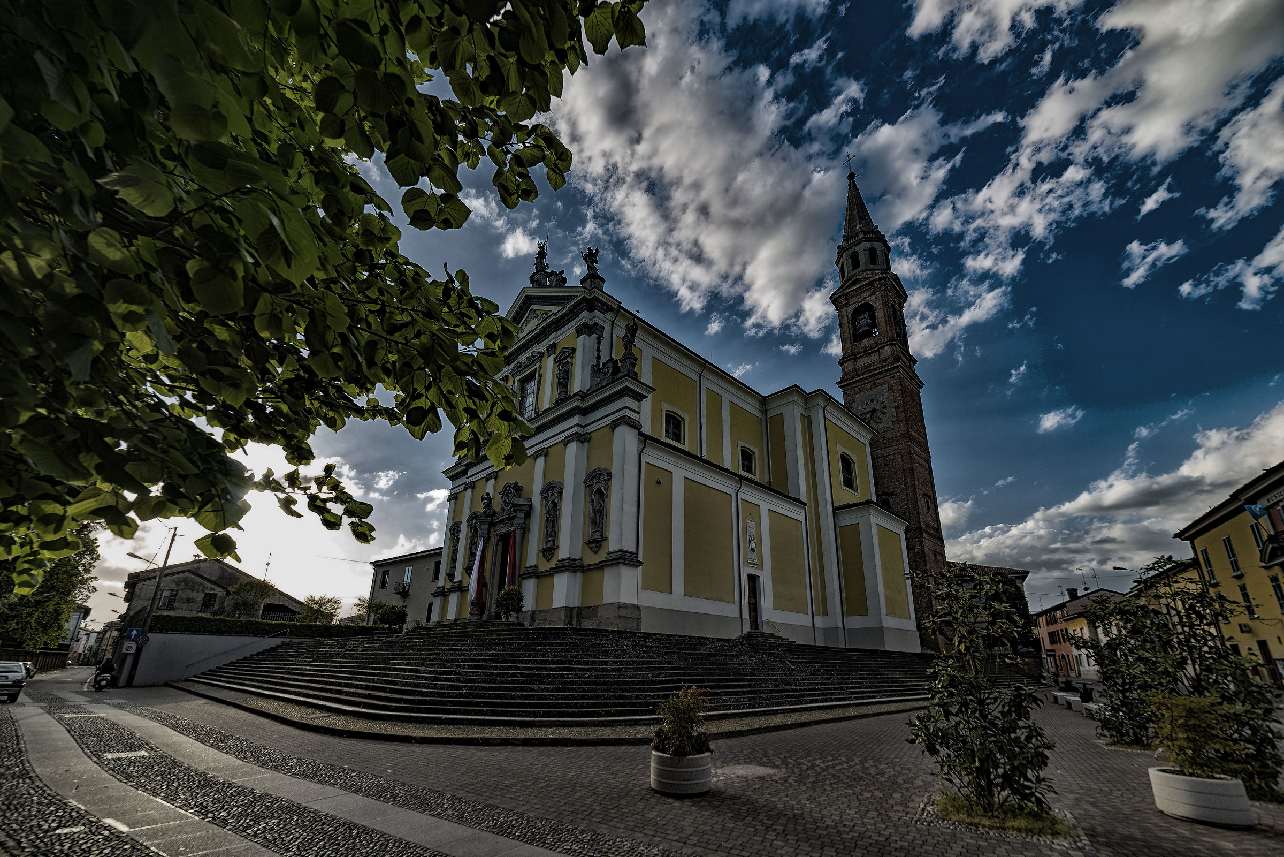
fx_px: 499
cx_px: 642
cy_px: 428
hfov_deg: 104.2
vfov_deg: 81.2
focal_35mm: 14
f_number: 6.3
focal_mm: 14
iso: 100
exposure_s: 1/200
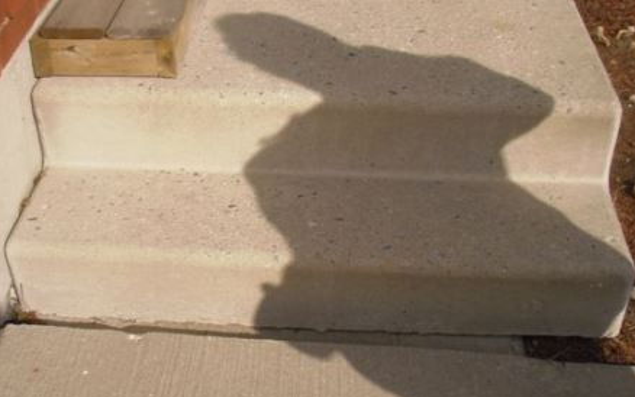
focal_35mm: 53
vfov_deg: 24.4
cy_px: 209
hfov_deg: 38.0
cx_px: 254
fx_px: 917
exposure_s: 1/500
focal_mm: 6.7
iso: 100
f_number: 6.6
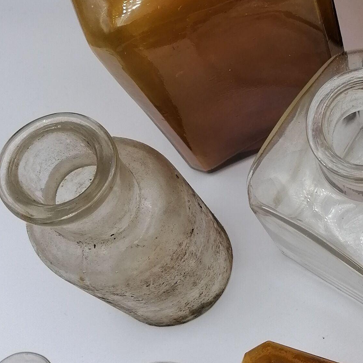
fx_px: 1008
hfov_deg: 19.6
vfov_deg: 20.4
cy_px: 152
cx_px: 388
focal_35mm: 85
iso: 50
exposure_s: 1/257
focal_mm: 4.75
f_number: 1.8
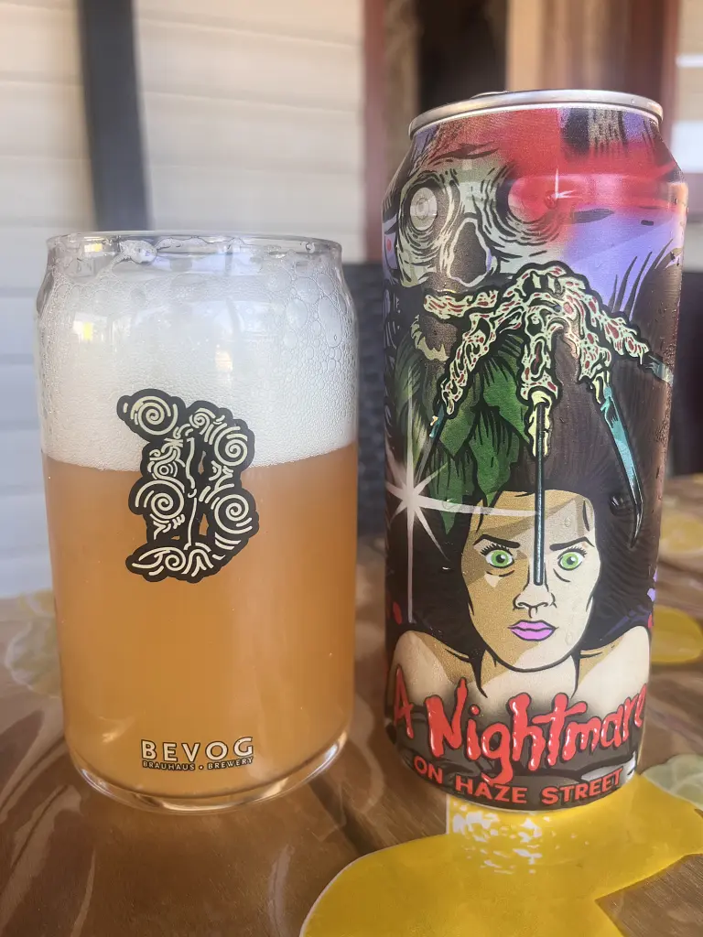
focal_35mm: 26
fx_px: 704
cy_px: 468
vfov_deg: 67.3
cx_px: 352
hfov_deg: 53.1
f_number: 1.6
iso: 50
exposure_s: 1/122
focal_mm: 5.1
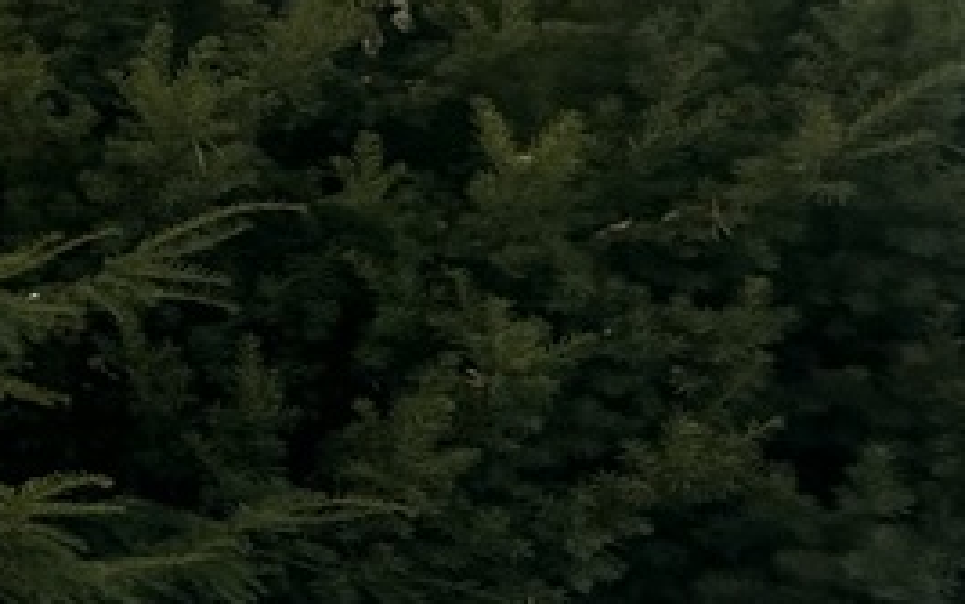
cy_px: 14
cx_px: -1514
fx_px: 2104
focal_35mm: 80
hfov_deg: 13.9
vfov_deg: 16.0
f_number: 2.2
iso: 40
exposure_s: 1/725
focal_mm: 2.22
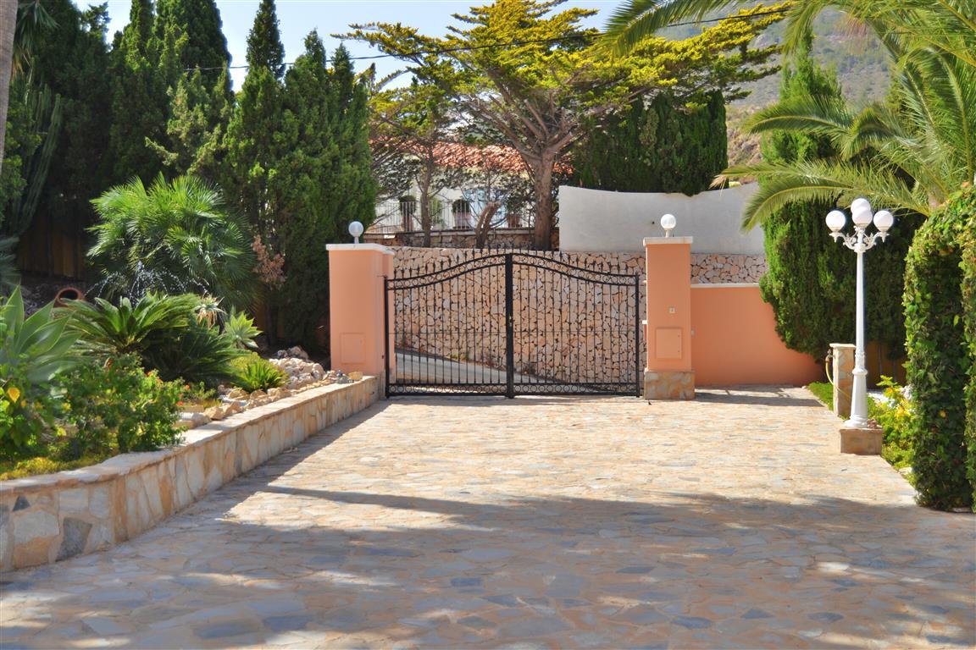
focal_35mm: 42
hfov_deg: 46.4
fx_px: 1139
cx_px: 488
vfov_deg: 31.9
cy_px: 325
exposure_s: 1/200
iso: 100
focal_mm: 28
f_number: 4.2
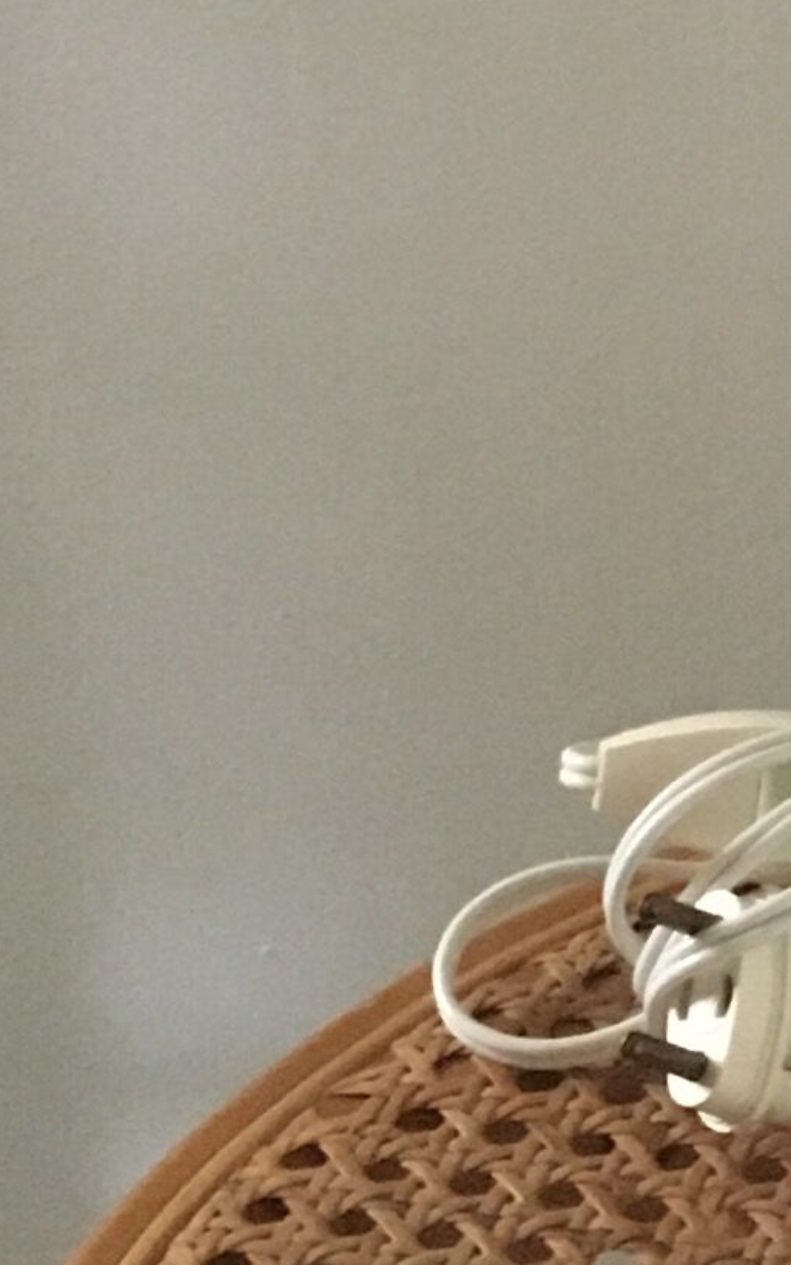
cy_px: -527
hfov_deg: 8.3
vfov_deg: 13.2
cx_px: 1594
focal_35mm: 151
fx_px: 5209
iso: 250
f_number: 2.2
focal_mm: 4.15
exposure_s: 1/17
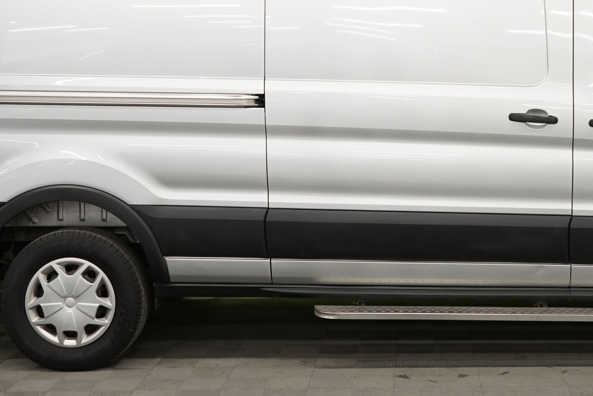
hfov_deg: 29.4
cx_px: 401
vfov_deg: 19.9
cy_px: 94
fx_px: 1120
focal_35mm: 68
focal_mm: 31
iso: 1000
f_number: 6.3
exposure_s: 1/50
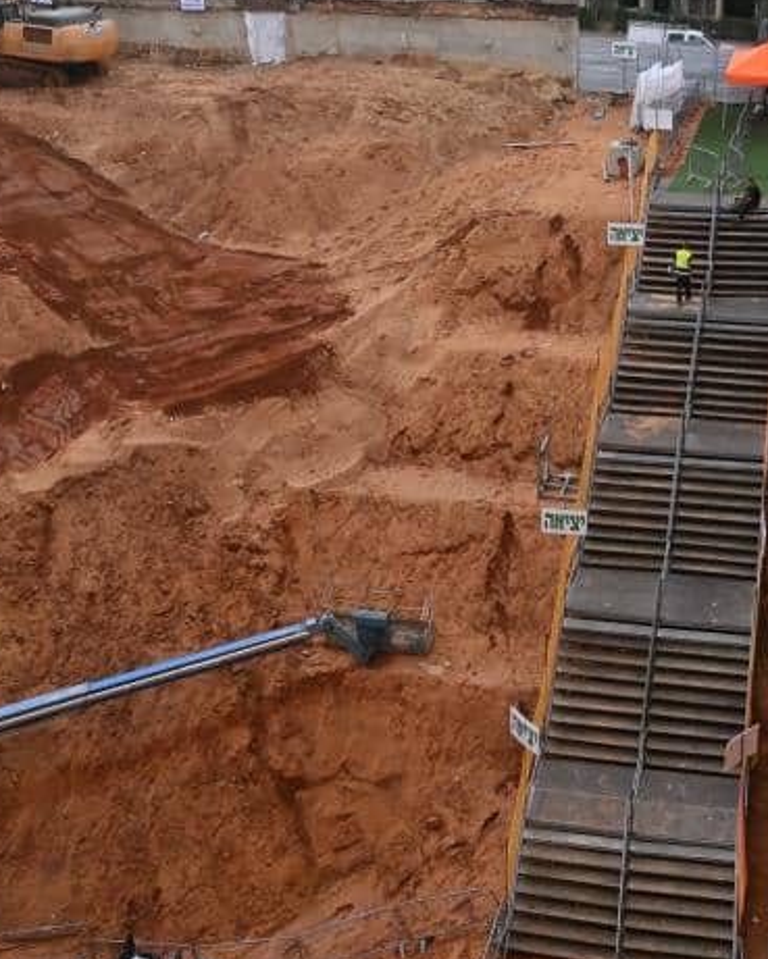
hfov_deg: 29.8
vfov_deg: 37.2
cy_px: 398
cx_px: 568
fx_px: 1420
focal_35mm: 50
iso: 400
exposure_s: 1/4000
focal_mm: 24
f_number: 4
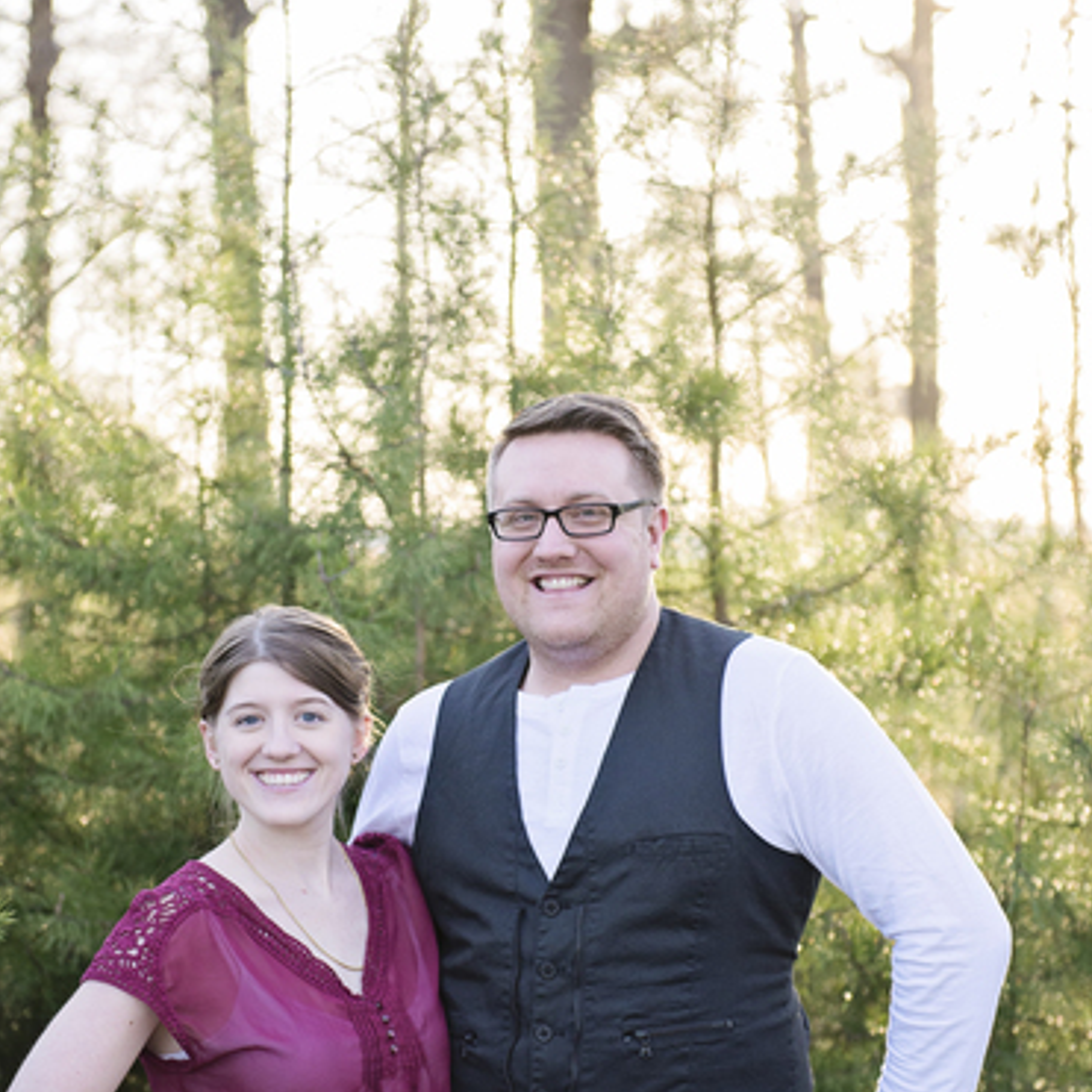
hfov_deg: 18.1
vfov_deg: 18.1
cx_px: 509
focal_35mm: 96
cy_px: 670
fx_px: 3426
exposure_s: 1/1000
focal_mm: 70
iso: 1000
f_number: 3.2
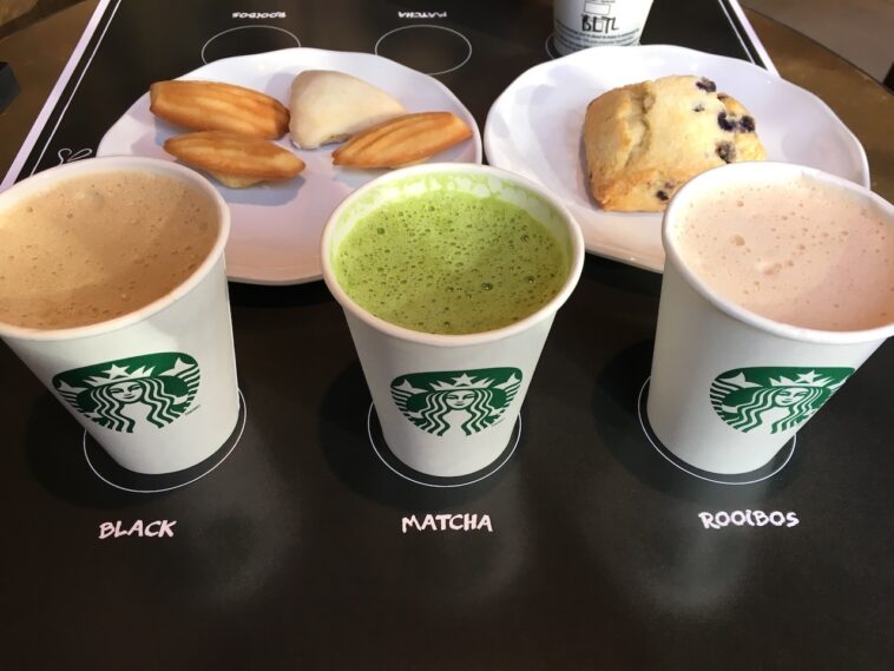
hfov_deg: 61.6
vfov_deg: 48.3
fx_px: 749
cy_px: 336
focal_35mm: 29
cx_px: 447
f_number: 2.2
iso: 25
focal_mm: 4.15
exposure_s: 1/30
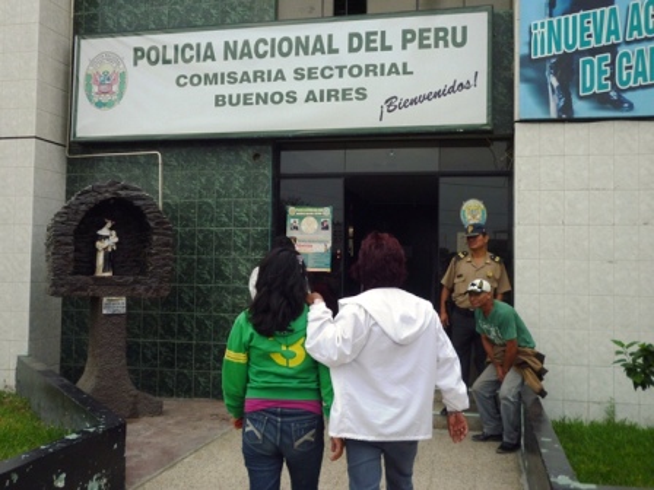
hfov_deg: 51.4
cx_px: 327
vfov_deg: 39.7
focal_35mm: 36
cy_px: 245
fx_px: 680
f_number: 3.5
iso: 100
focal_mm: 6.4
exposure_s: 1/640
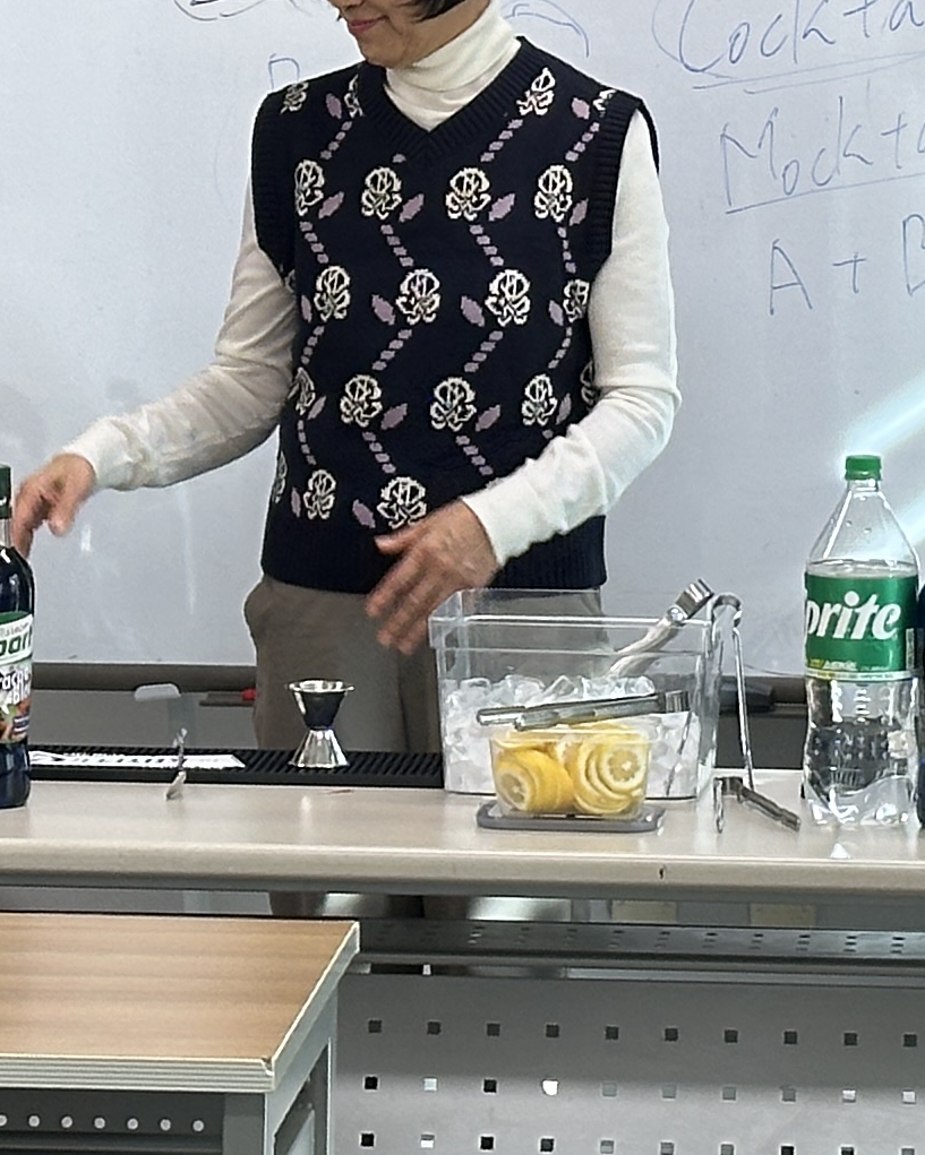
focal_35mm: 185
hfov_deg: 8.4
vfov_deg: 10.3
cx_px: 574
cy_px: -176
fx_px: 6330
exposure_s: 1/120
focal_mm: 6.86
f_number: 1.78
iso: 80
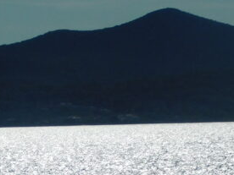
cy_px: 250
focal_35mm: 427
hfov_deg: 4.6
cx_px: 33
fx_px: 2886
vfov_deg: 3.5
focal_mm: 20.3
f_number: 9.6
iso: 125
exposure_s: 1/1500
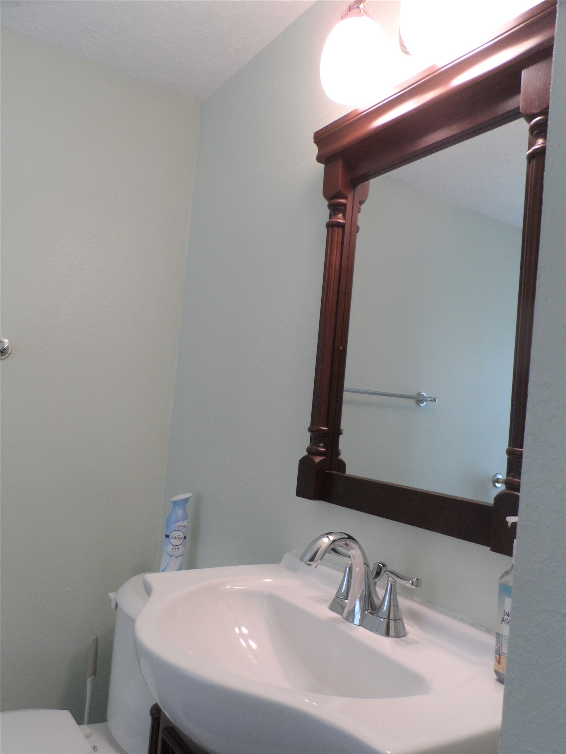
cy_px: 377
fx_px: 567
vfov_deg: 67.3
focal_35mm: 26
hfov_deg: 53.1
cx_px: 283
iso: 120
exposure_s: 1/30
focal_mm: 4.3
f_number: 3.2
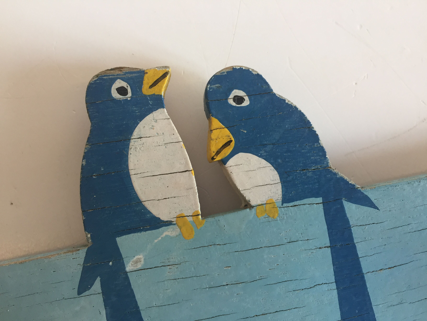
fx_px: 358
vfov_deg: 48.2
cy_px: 160
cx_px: 214
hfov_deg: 61.7
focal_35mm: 29
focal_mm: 4.15
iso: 32
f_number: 2.2
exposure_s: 1/33
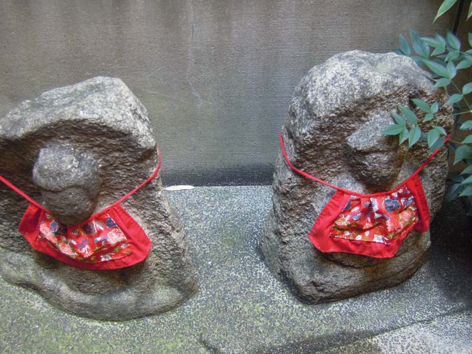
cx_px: 236
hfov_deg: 38.2
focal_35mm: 50
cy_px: 177
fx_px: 682
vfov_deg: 29.1
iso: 400
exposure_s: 1/20
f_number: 3.7
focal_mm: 9
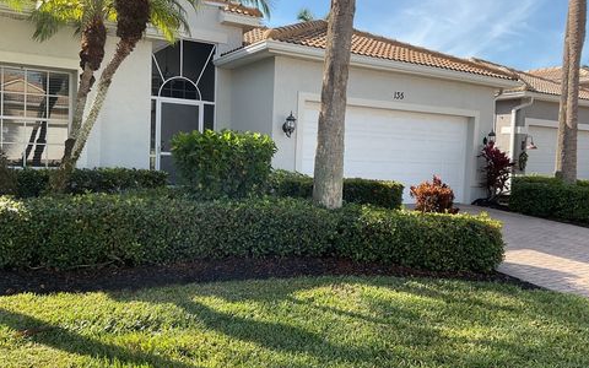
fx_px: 514
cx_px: 286
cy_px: 183
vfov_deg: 39.4
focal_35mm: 32
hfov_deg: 59.6
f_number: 1.8
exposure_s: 1/691
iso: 16
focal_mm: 3
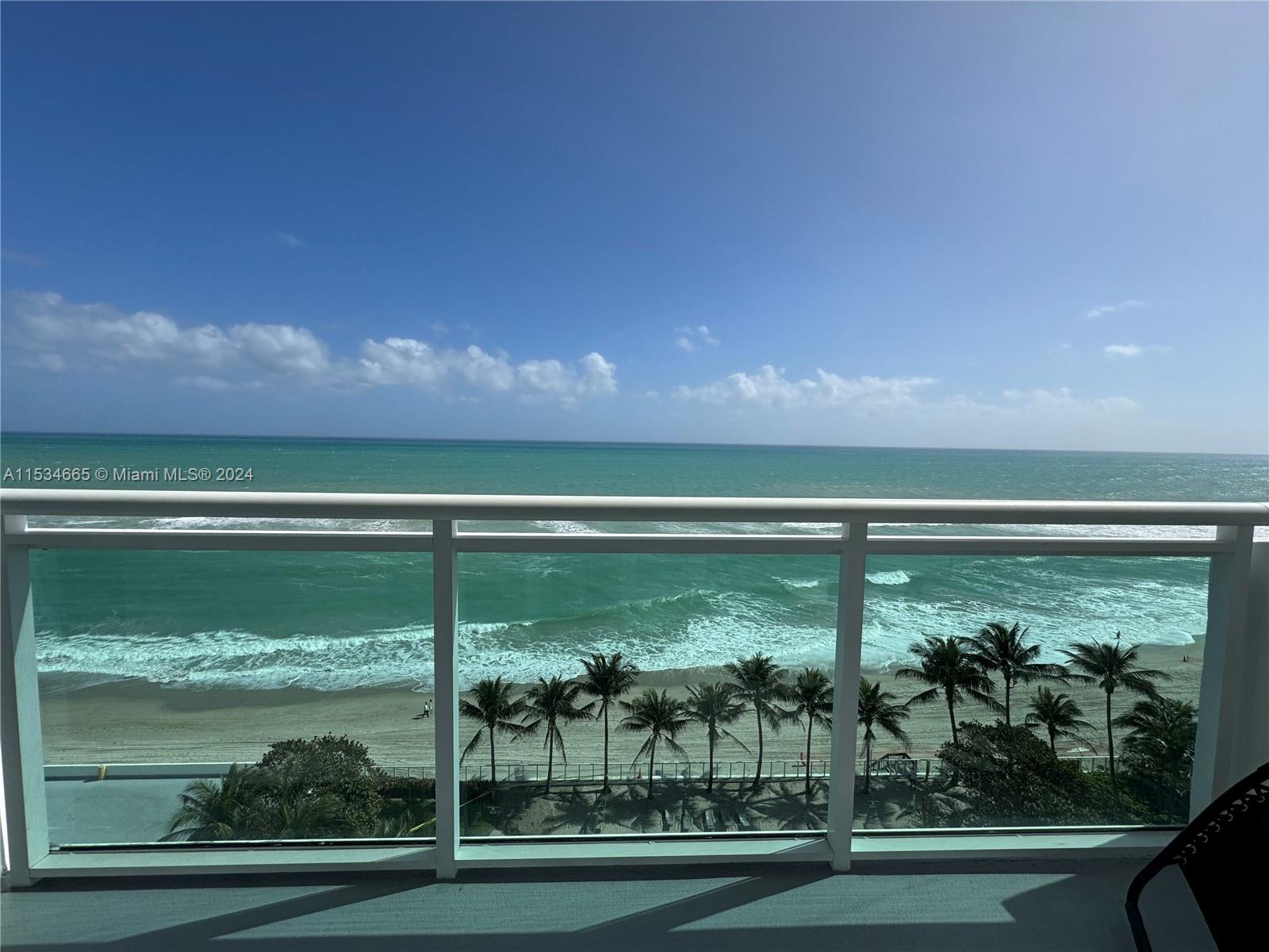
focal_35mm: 14
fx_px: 513
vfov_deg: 85.7
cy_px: 476
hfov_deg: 102.1
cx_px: 634
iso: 50
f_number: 2.2
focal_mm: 2.22
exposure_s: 1/4630
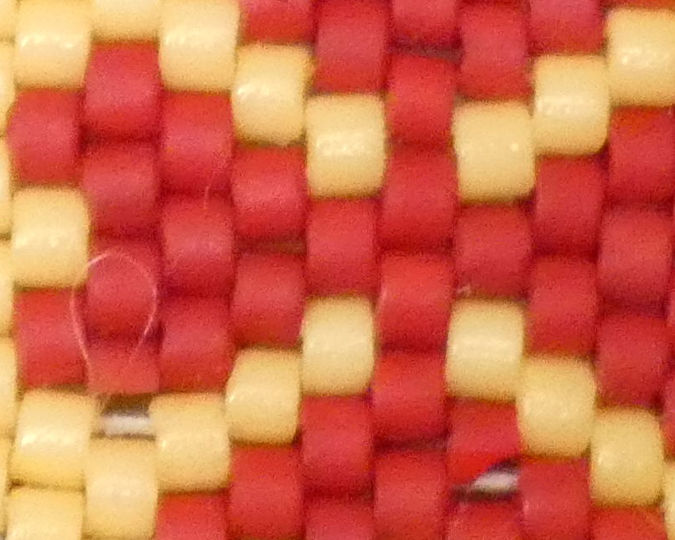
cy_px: 188
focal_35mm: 808
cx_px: 483
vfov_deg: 1.9
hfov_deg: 2.4
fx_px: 16148
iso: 1600
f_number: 5.3
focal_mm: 24.2
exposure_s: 1/15
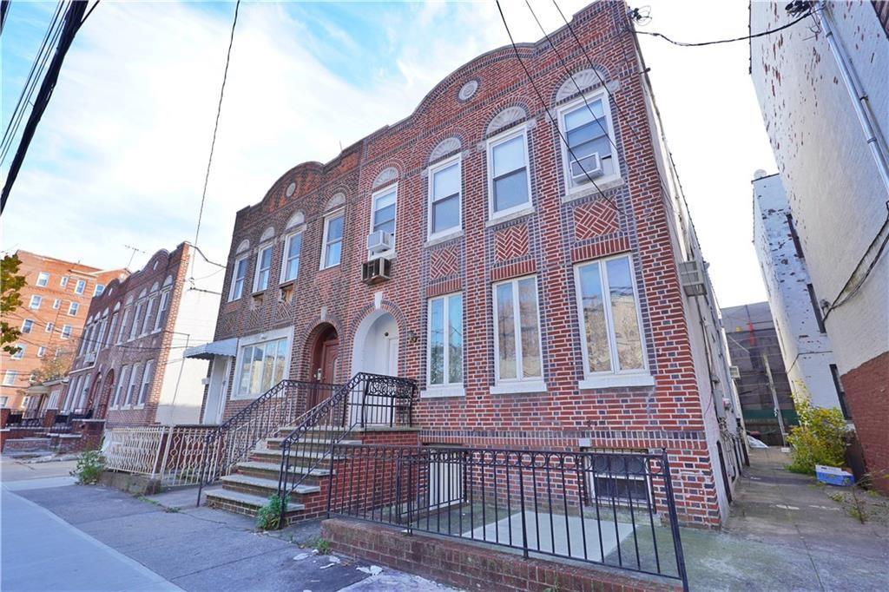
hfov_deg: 95.0
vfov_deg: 72.0
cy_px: 296
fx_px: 407
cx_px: 444
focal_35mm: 16
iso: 100
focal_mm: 11
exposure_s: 1/200
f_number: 5
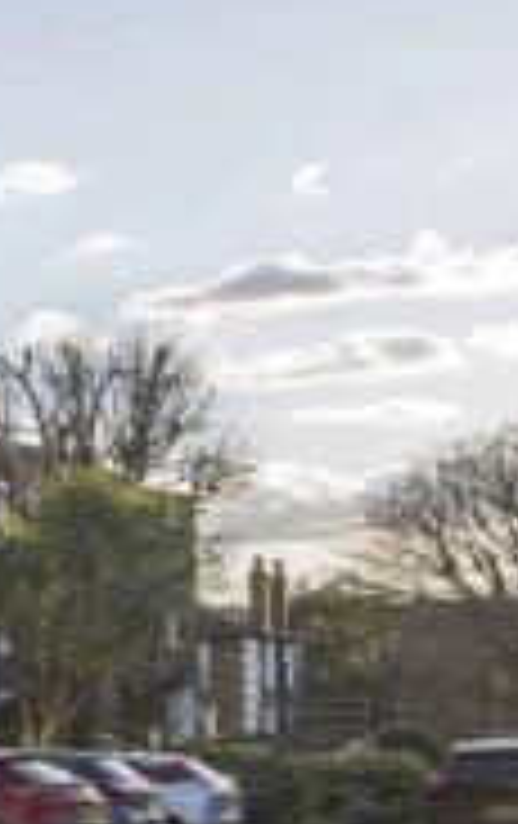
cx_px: -1401
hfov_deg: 9.0
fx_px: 1665
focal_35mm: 74
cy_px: 290
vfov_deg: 27.7
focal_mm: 13
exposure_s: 1/250
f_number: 9
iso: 320
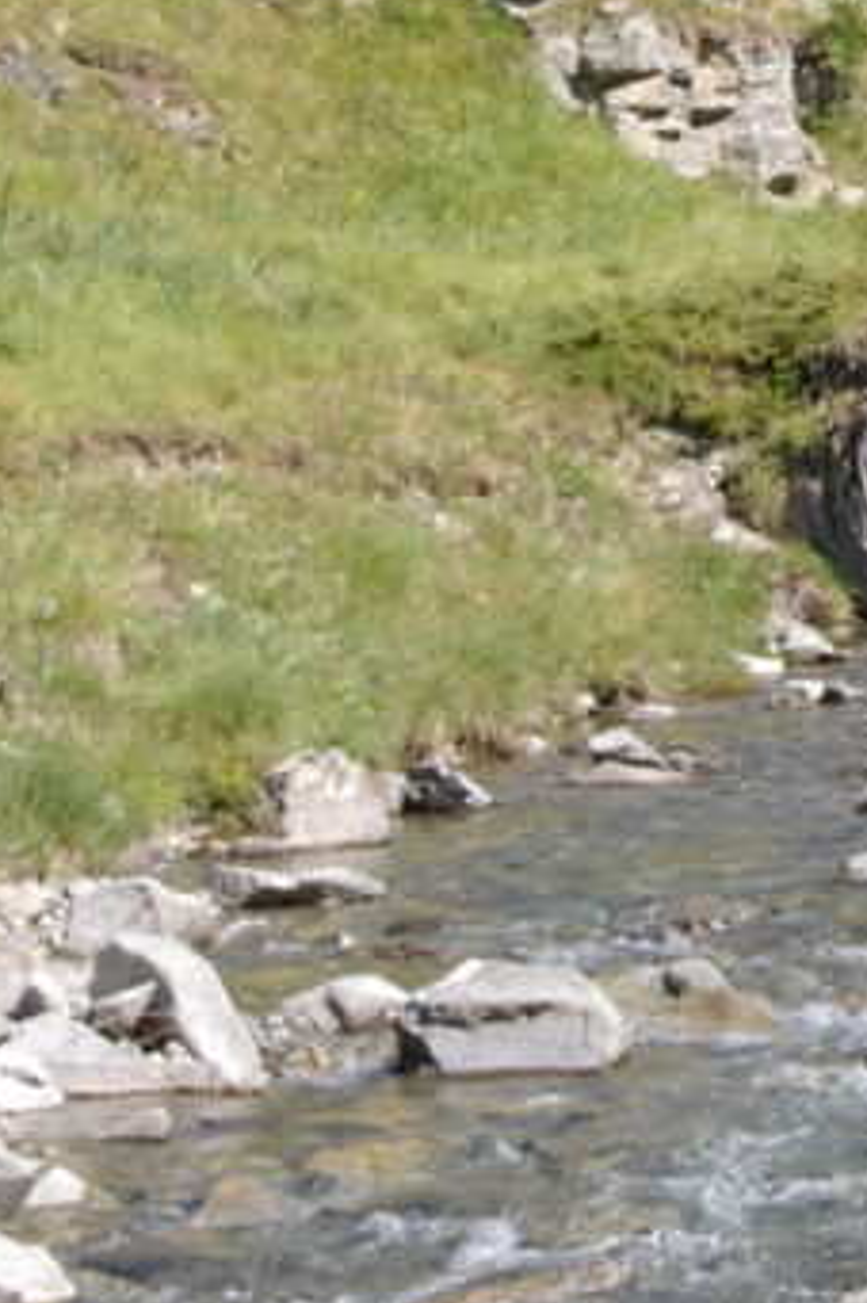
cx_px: 1278
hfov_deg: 7.5
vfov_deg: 11.3
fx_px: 6509
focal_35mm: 180
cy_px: -145
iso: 200
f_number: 8
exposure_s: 1/180
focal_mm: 40
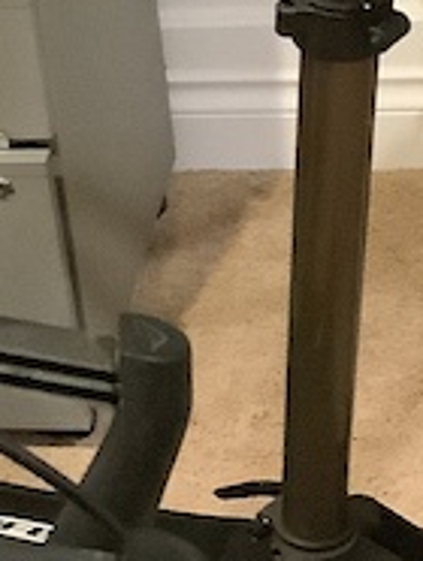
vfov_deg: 14.8
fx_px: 2162
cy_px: 320
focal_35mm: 133
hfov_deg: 11.1
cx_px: 54
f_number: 2.4
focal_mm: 3.3
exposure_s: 1/17
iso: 800
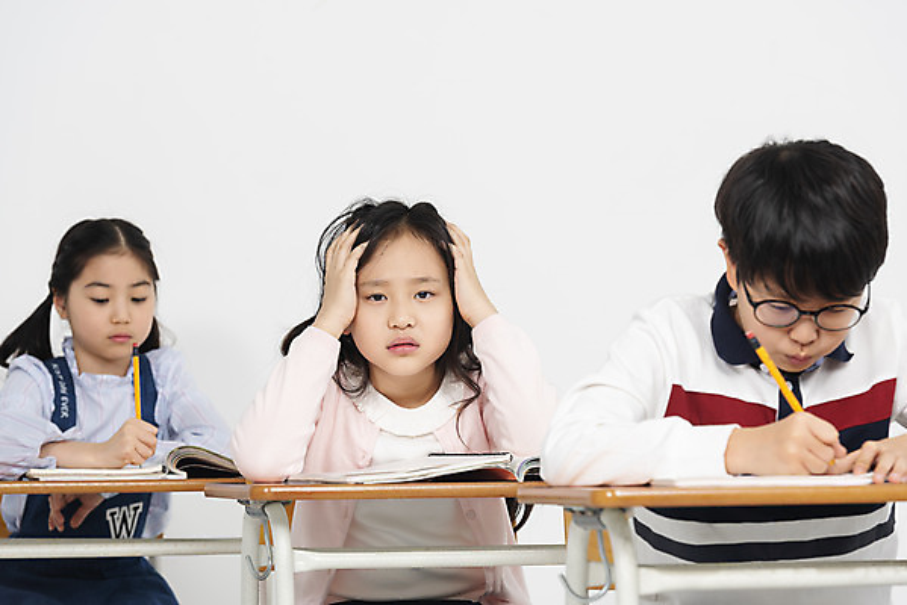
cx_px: 454
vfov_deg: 10.2
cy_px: 302
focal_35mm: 135
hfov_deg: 15.2
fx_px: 3403
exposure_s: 1/125
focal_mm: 135
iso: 100
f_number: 5.6
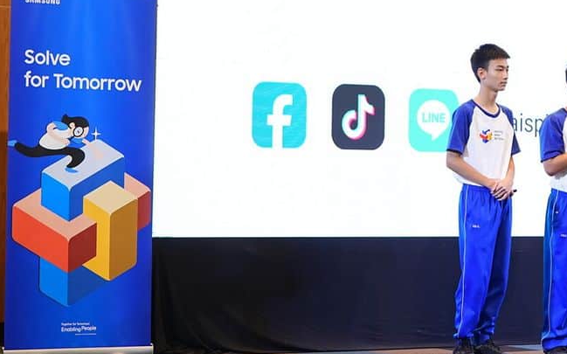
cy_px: 73
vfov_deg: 9.9
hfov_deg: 15.7
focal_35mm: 132
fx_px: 2039
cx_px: 460
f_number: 2.8
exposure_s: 1/80
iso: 640
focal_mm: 70
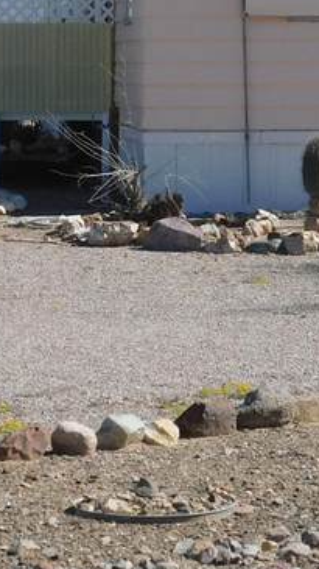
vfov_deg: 12.5
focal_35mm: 172
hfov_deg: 7.0
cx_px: 202
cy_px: 235
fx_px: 2589
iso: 125
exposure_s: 1/1250
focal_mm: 8
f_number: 3.7
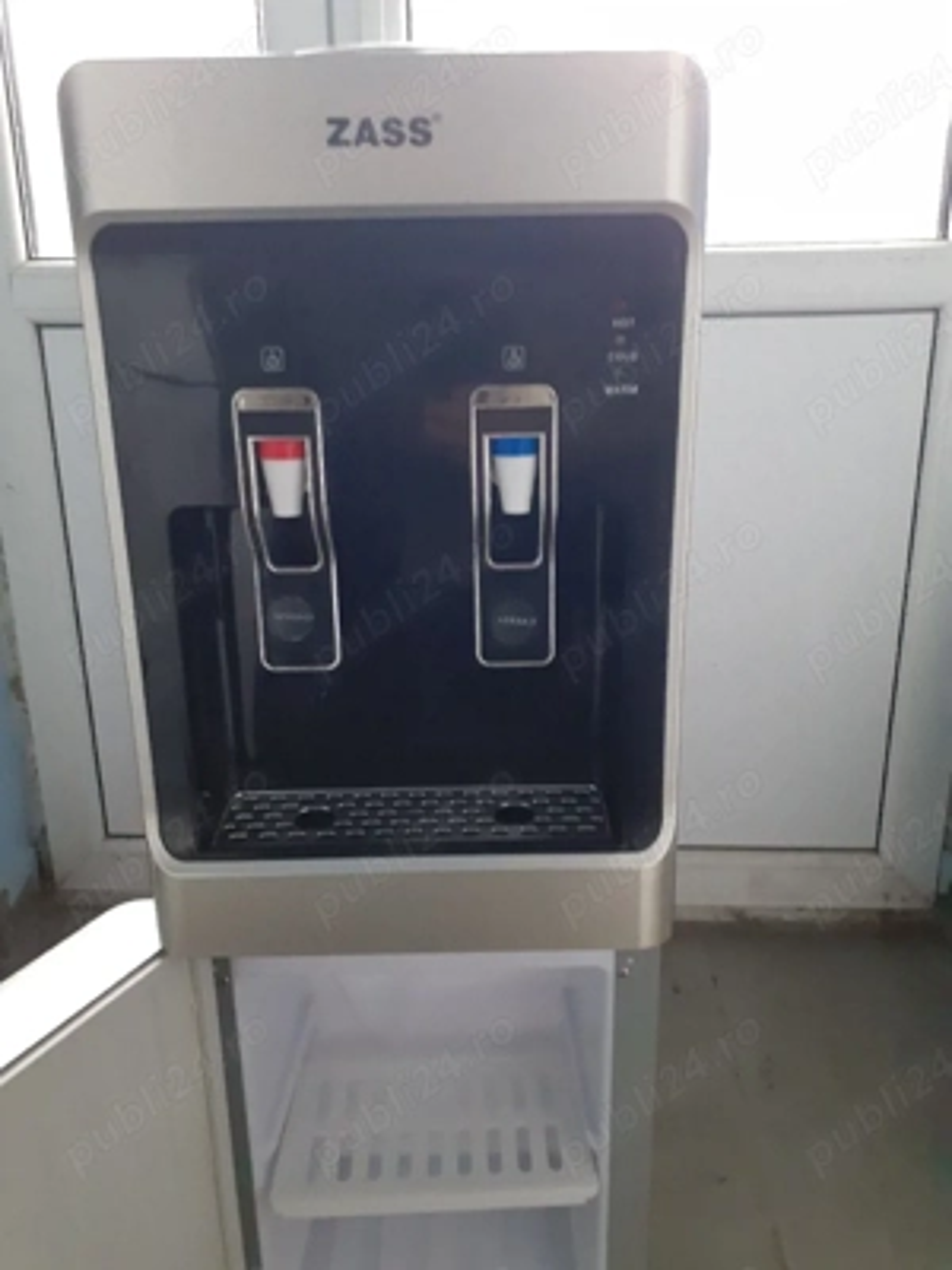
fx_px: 990
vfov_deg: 65.3
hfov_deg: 51.4
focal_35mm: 27
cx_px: 476
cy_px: 635
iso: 320
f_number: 1.9
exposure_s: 1/25
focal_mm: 3.6
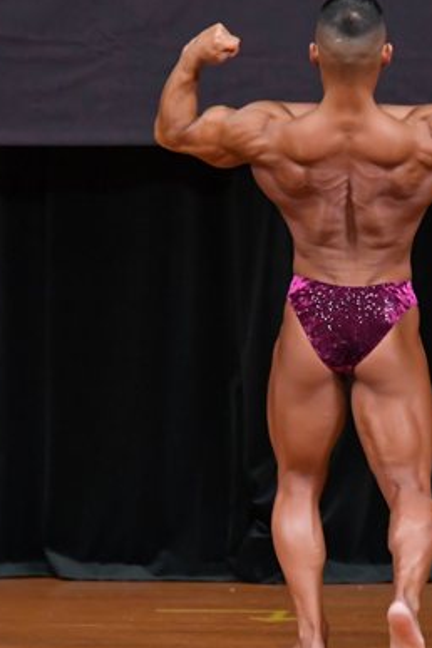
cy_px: 343
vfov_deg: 3.6
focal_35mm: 571
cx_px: 356
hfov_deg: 2.4
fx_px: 10277
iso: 4000
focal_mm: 190
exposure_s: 1/400
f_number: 5.6
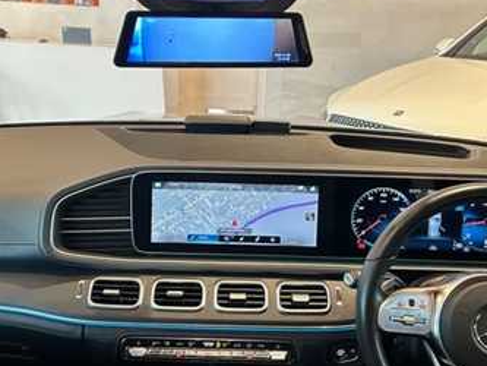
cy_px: 164
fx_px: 704
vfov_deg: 29.1
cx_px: 233
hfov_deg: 38.2
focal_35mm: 50
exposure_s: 1/50
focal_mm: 5.7
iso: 320
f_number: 1.5
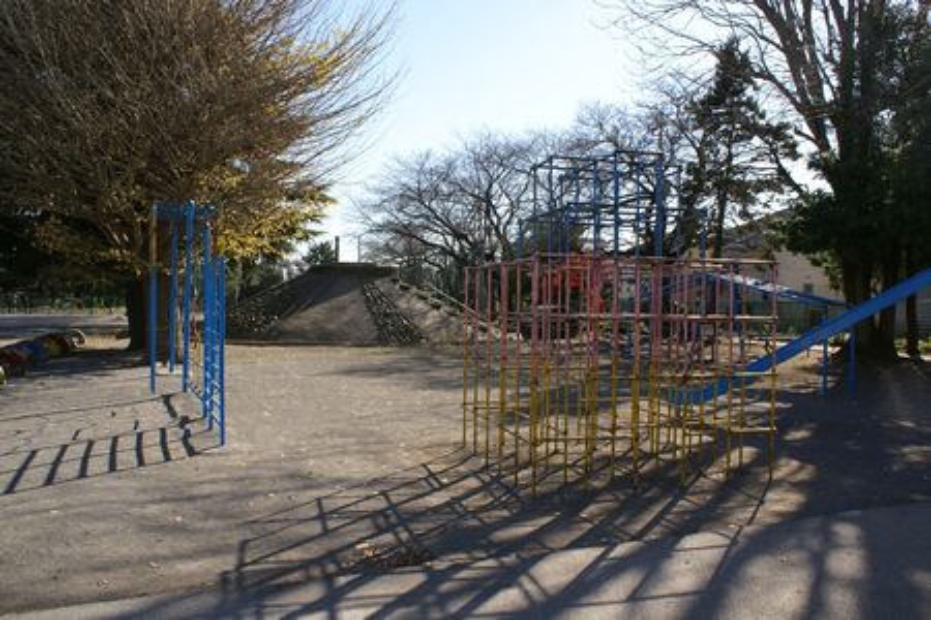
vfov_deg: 47.9
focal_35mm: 27
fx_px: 698
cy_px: 310
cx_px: 466
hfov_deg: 67.4
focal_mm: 18
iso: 100
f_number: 10
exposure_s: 1/125
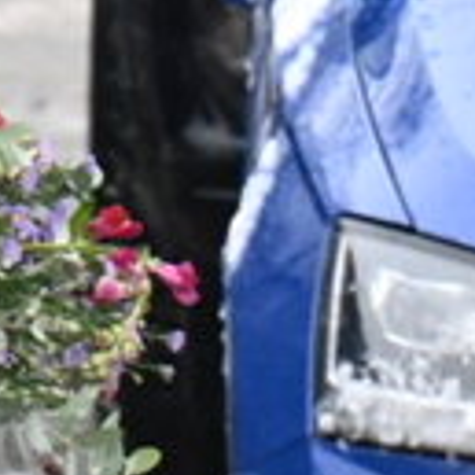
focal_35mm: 1056
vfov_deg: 1.7
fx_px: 16394
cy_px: 83
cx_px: -527
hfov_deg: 1.7
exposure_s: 1/250
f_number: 5
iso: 2000
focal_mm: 155
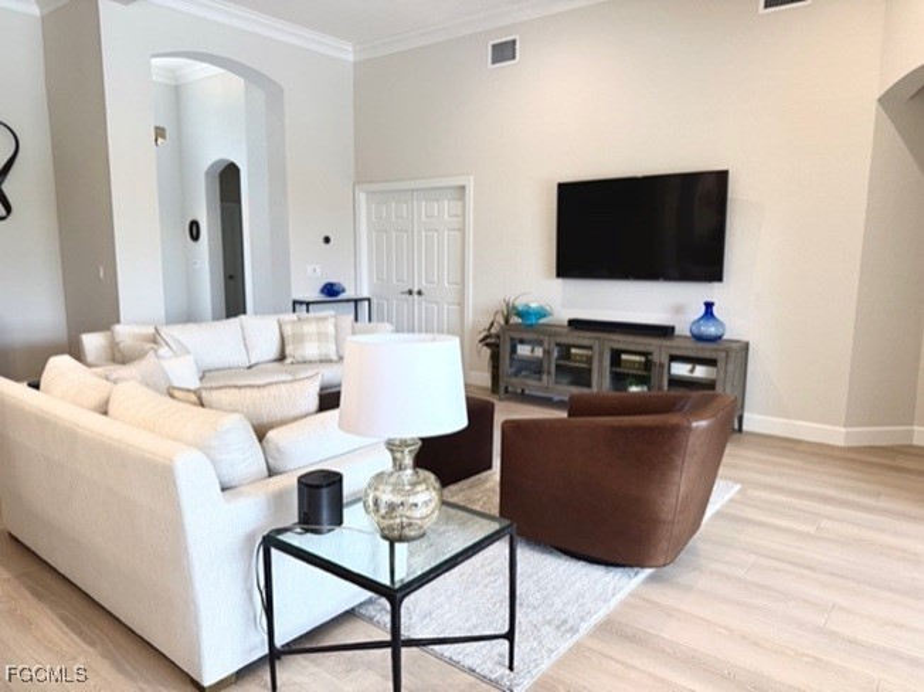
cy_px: 346
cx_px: 462
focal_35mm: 24
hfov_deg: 71.6
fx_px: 640
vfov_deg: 56.8
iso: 160
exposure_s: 1/120
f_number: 1.78
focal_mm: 6.76
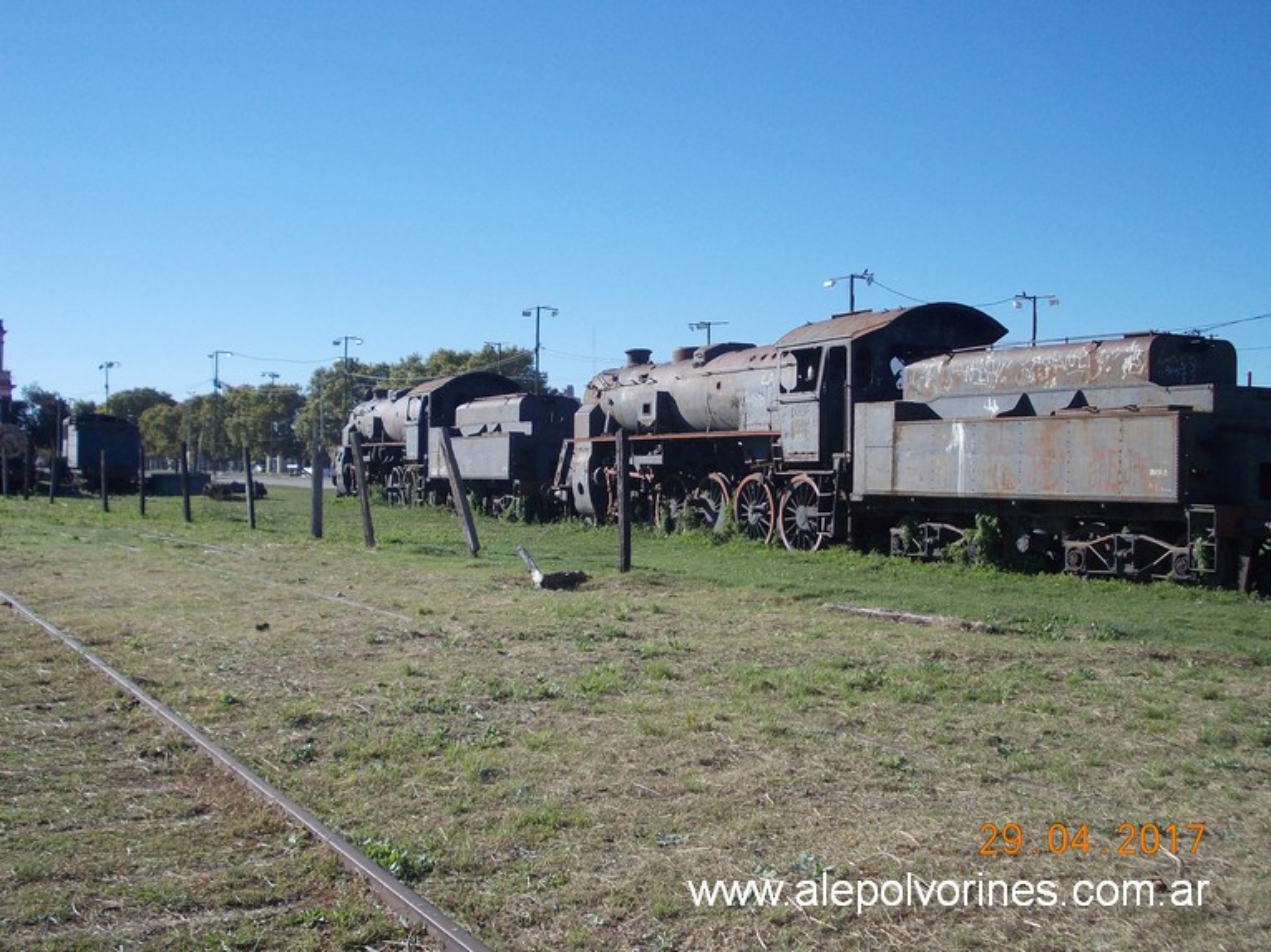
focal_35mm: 43
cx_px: 636
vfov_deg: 33.6
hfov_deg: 43.9
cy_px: 476
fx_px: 1578
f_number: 6.5
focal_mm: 6.1
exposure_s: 1/250
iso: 80
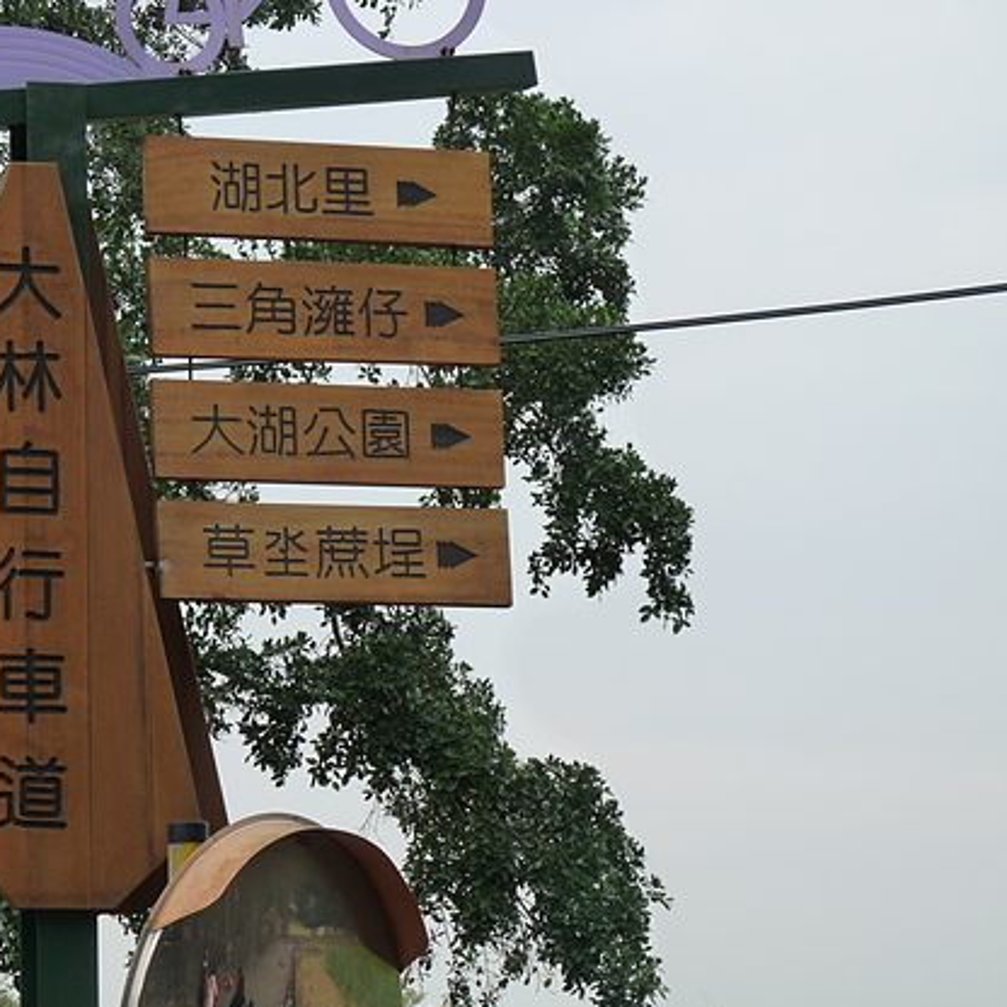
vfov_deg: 10.5
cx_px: 242
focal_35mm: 166
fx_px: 5463
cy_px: 443
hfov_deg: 10.5
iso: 160
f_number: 4.5
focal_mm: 21.6
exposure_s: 1/250
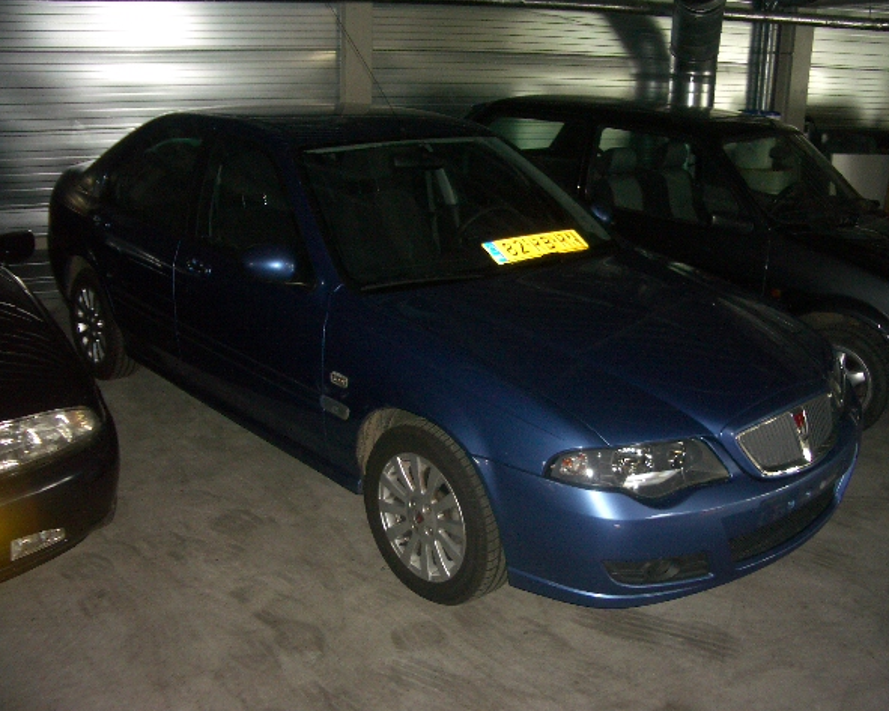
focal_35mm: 37
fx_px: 974
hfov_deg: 49.1
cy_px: 358
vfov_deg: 40.1
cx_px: 457
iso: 100
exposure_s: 1/60
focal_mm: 5.8
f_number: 2.6
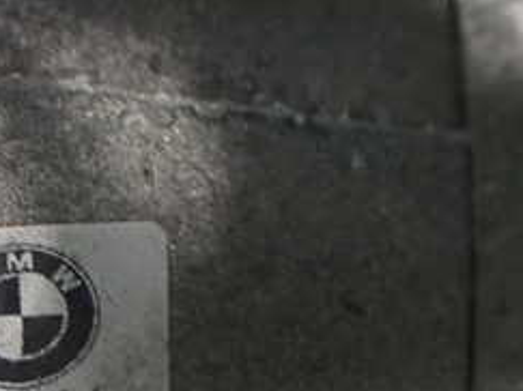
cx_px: -54
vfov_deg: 19.1
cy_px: 430
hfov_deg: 24.5
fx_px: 1117
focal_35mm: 74
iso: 800
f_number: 2.3
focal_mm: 5.4
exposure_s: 1/30
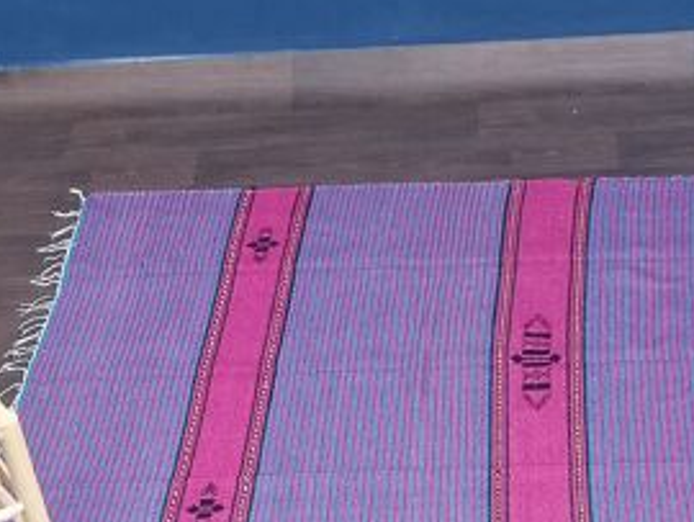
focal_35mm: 100
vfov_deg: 14.8
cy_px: 342
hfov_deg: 19.5
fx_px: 2007
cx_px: 512
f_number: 1.8
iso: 64
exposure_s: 1/100
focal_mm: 5.58
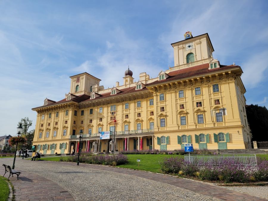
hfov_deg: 67.3
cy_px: 100
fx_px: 201
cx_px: 134
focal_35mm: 26
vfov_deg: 53.1
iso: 40
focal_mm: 5.4
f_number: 1.8
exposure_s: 1/3474
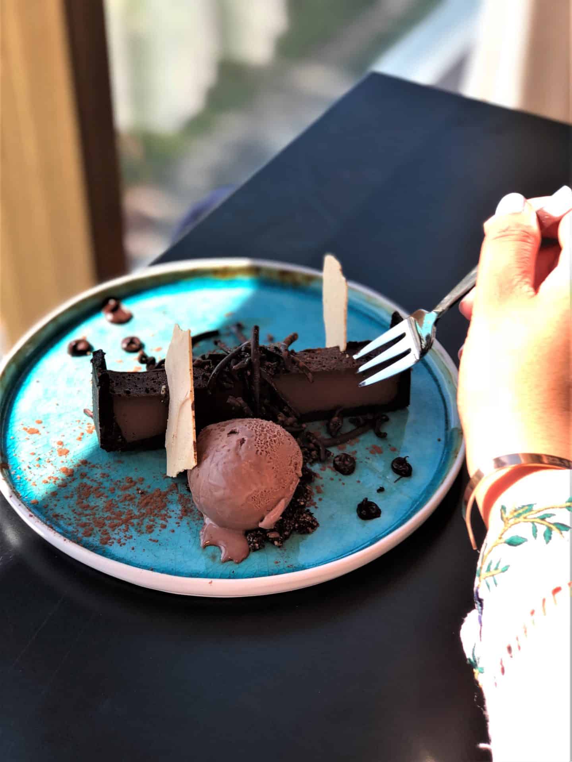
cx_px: 286
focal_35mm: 57
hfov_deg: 25.7
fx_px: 1256
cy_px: 381
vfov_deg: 33.8
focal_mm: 6.6
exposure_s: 1/100
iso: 32
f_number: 2.8
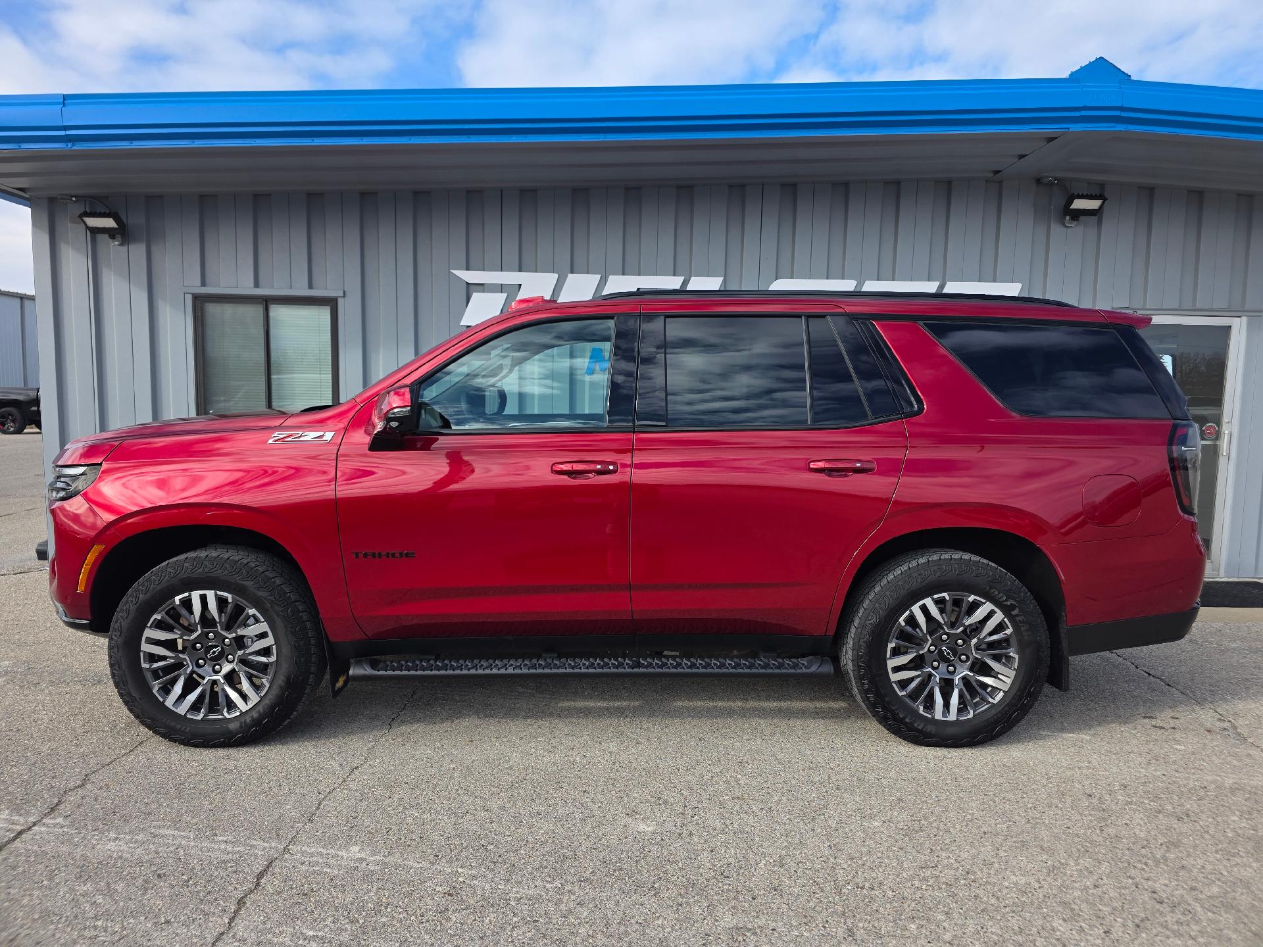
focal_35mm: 23
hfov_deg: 73.9
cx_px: 632
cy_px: 474
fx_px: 839
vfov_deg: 58.9
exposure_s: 1/2450
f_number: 1.7
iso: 80
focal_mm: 6.3
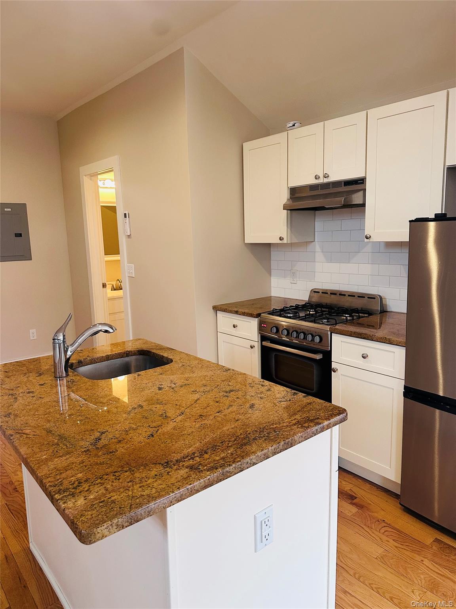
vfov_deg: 71.6
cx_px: 228
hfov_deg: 56.8
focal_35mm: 24
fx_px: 422
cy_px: 304
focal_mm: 6.86
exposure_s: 1/120
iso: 200
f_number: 1.78
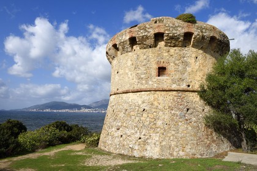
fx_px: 186
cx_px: 128
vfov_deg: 49.6
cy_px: 86
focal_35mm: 26
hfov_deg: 69.4
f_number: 16
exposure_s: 1/200
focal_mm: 26
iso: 200
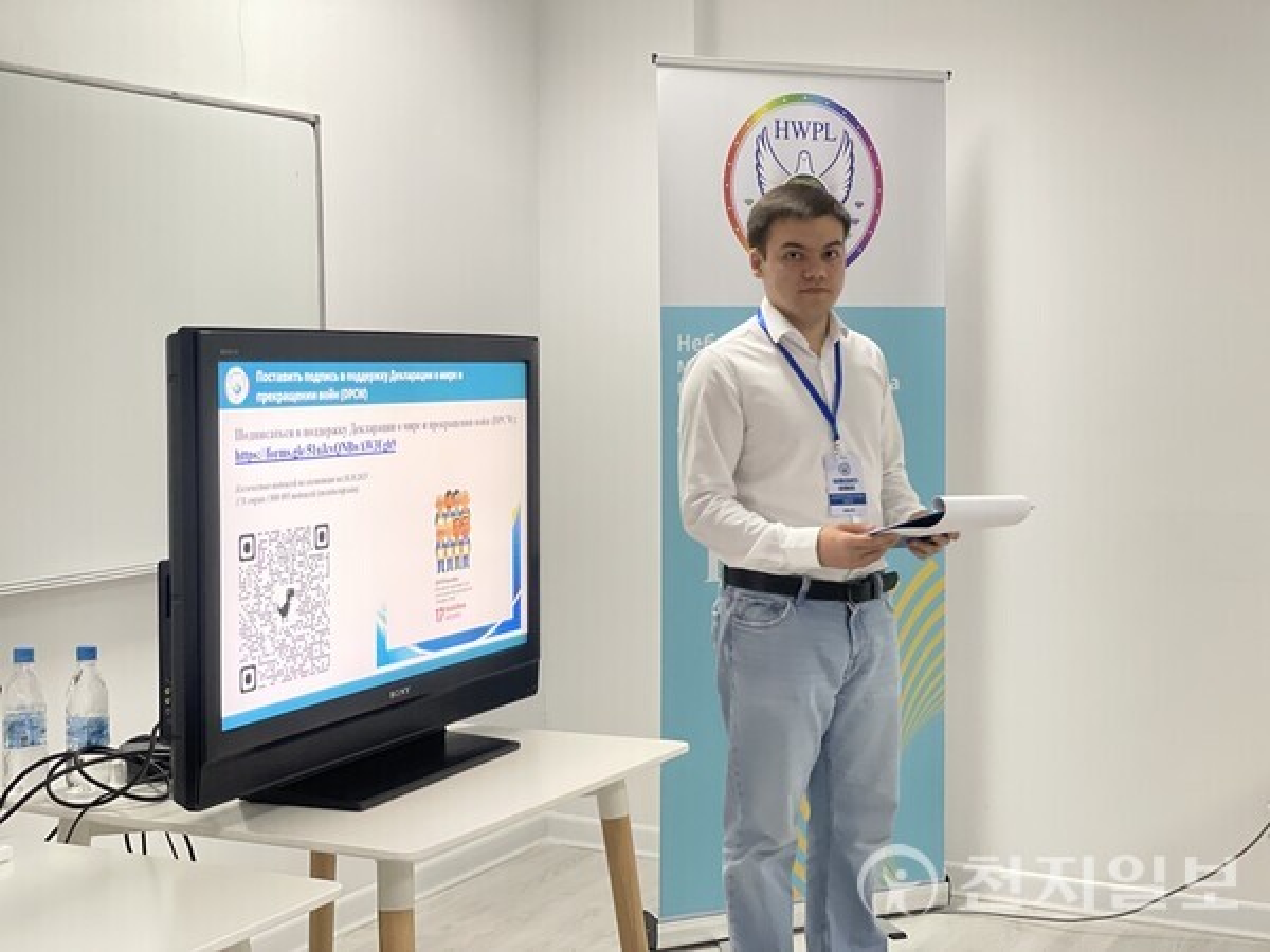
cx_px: 635
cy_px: 476
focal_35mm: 52
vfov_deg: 28.0
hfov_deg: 36.8
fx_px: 1908
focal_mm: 6
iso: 160
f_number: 2
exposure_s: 1/50
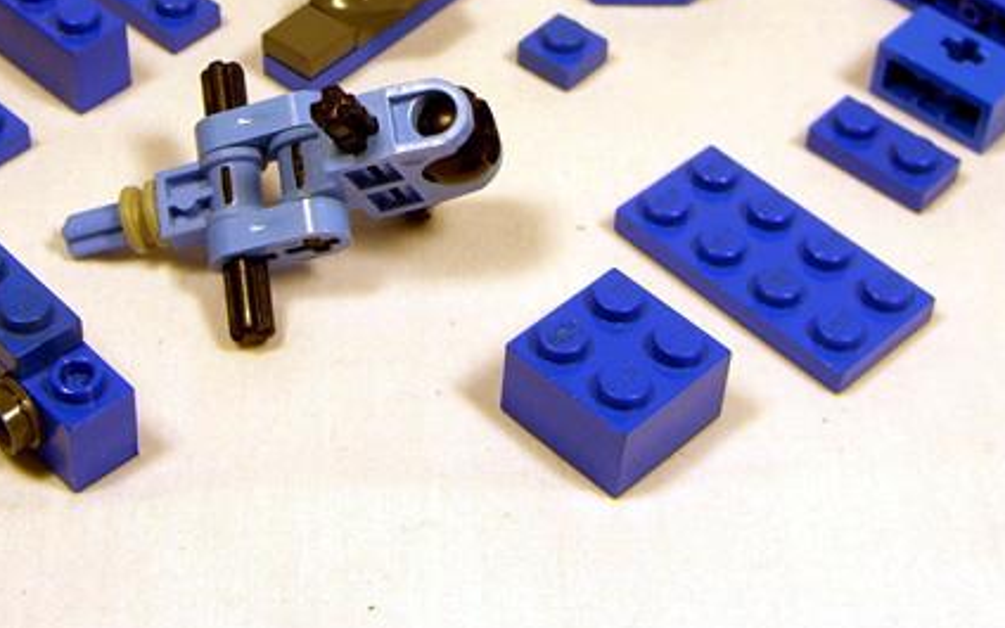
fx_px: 2082
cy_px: 47
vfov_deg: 16.9
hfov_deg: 27.1
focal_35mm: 76
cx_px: 405
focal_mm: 7.9
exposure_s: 1/80
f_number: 2.8
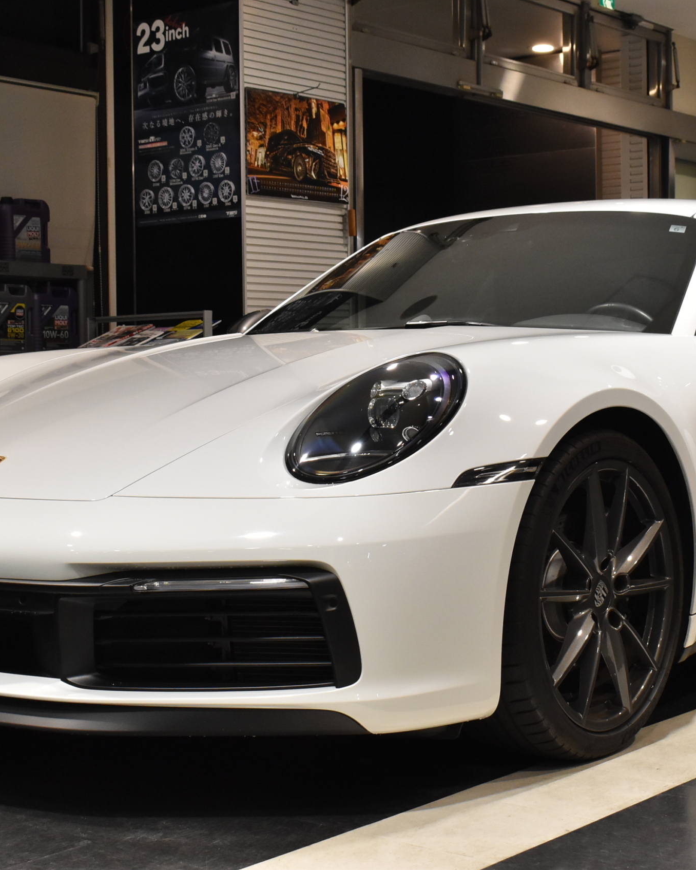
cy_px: 431
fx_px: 1589
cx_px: 409
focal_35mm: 62
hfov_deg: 24.7
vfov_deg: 30.6
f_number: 8
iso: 1600
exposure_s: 1/50
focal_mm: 29
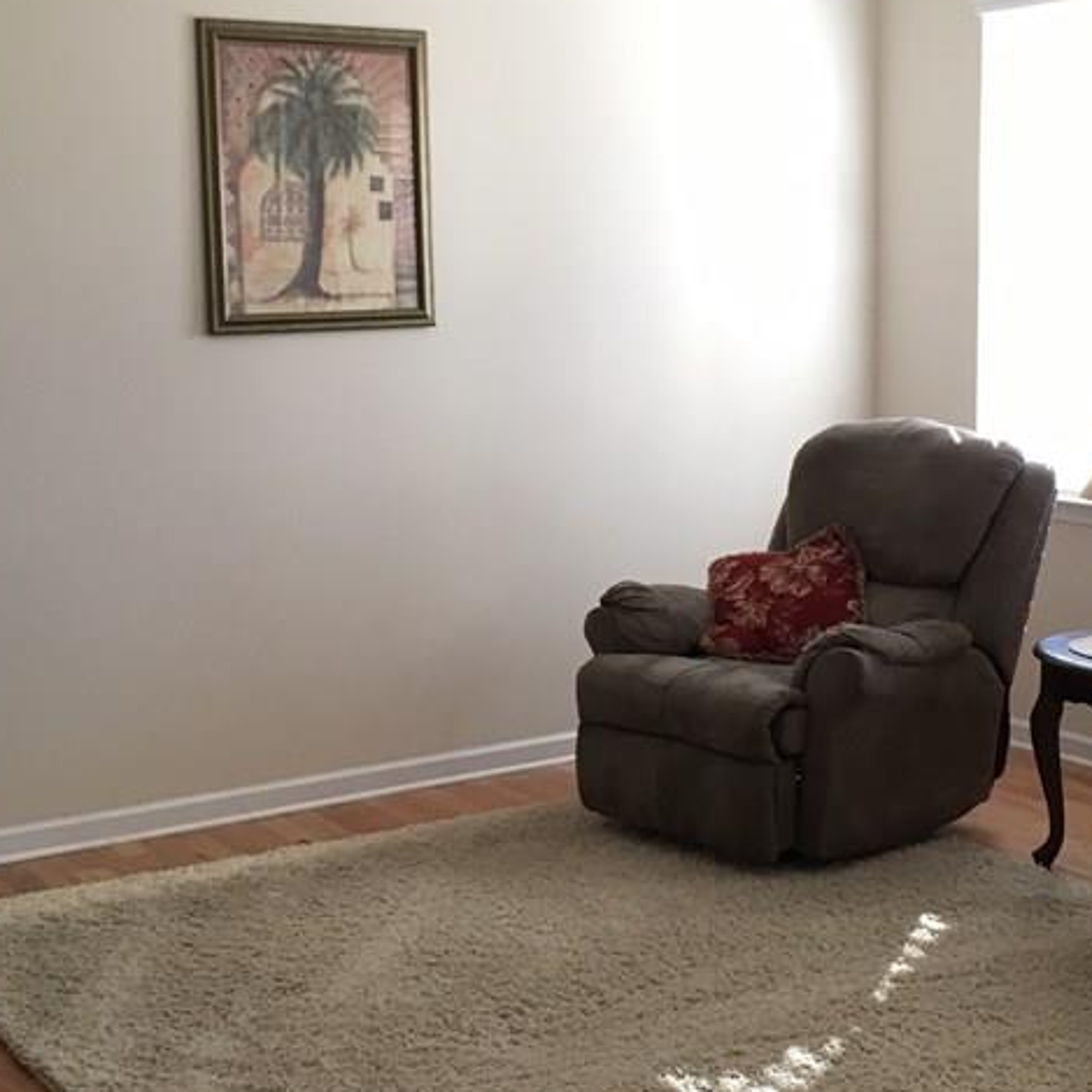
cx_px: 715
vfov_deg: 30.4
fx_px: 1999
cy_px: 414
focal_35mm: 56
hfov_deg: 30.4
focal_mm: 4.15
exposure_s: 1/30
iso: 50
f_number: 2.2
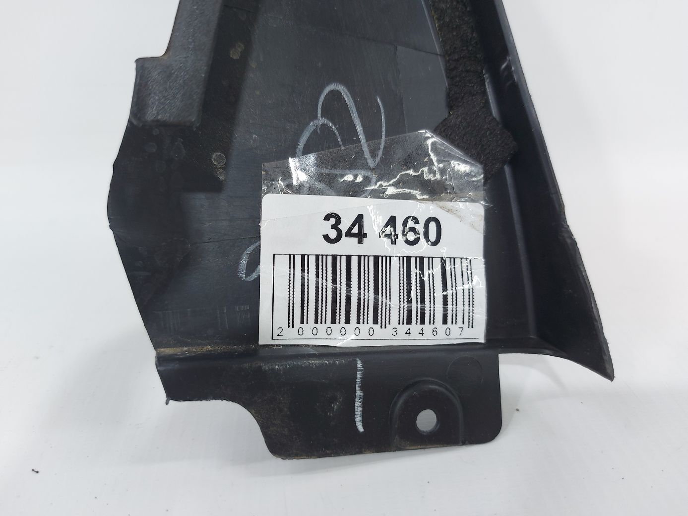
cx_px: 344
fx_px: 477
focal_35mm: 24
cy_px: 258
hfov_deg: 71.6
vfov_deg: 56.8
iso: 50
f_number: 1.8
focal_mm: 5.23
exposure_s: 1/50
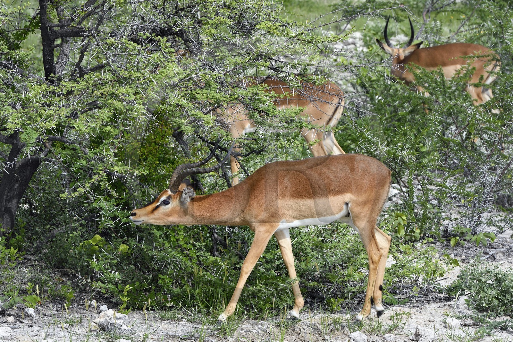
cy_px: 171
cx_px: 256
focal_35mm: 280
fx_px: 3989
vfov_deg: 4.9
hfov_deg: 7.4
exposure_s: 1/320
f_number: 14
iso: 400
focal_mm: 280
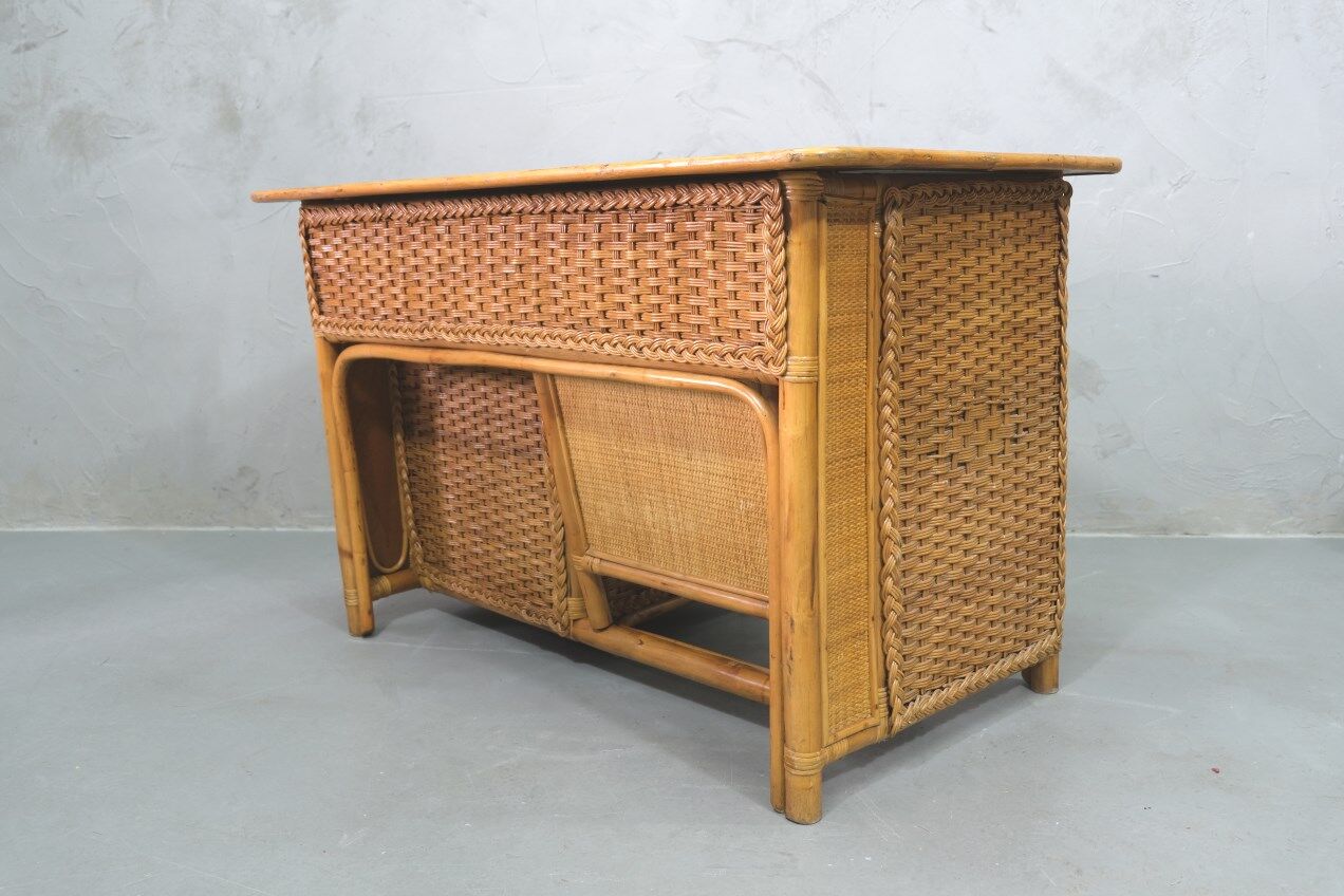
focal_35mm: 33
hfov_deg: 57.2
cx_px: 672
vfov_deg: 40.0
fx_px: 1232
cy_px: 448
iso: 640
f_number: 3.2
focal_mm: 22.3
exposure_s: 1/30
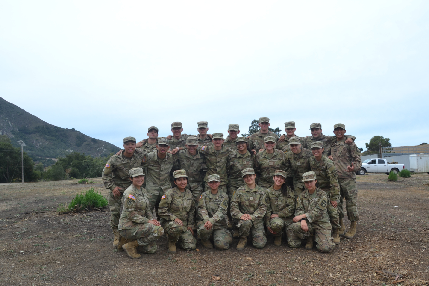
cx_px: 226
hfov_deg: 63.6
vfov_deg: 44.9
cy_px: 137
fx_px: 346
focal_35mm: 29
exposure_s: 1/200
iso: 100
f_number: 7.1
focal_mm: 18
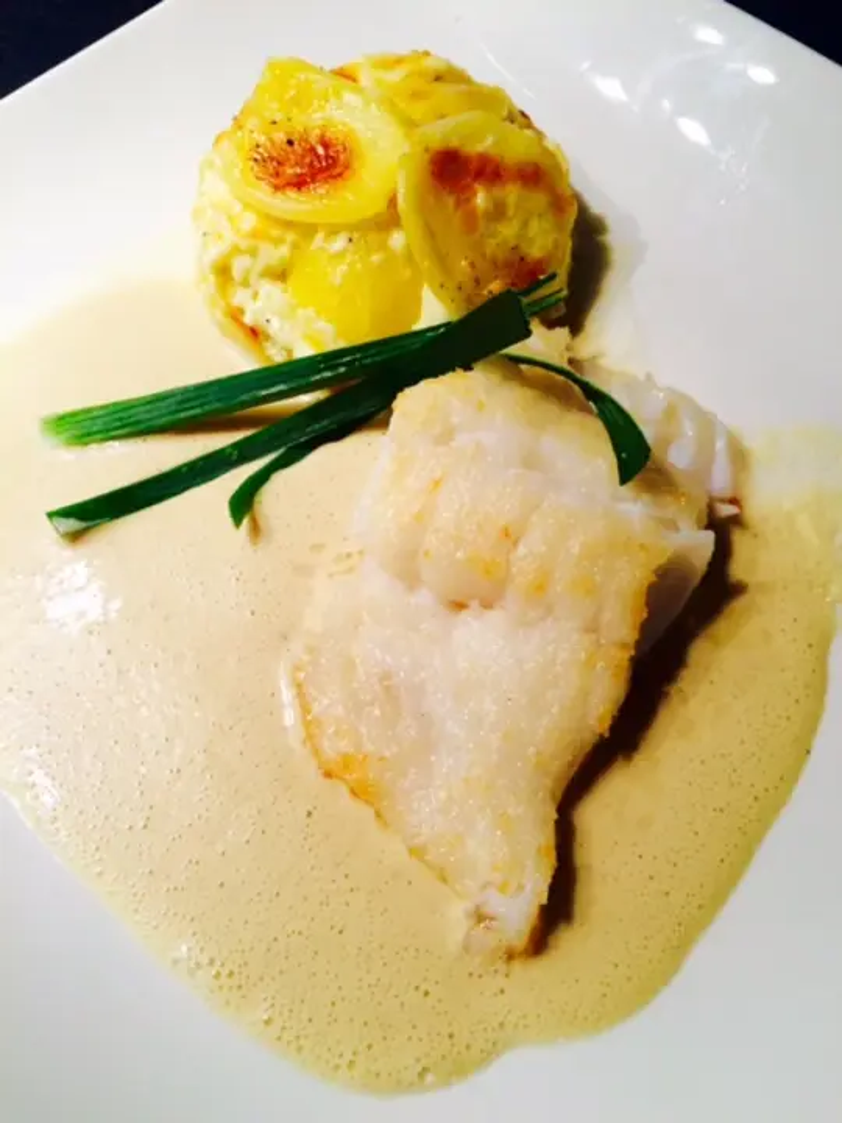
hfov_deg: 48.2
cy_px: 562
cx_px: 421
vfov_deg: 61.7
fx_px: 941
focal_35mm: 29
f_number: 2.2
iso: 100
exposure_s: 1/33
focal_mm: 4.15
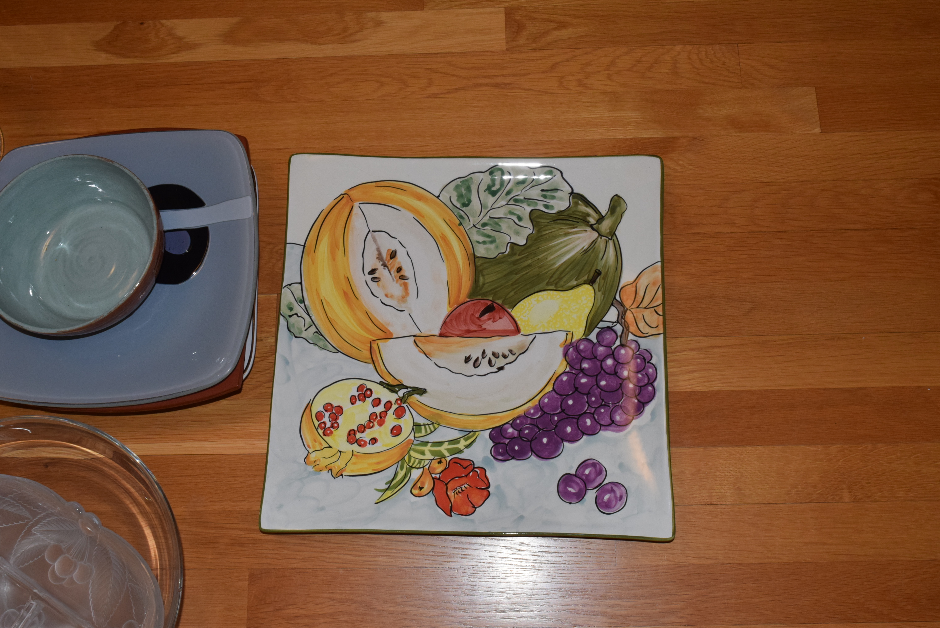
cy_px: 314
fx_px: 980
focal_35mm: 38
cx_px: 470
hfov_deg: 51.2
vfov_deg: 35.6
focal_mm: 25
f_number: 13
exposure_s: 1/100
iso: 1600
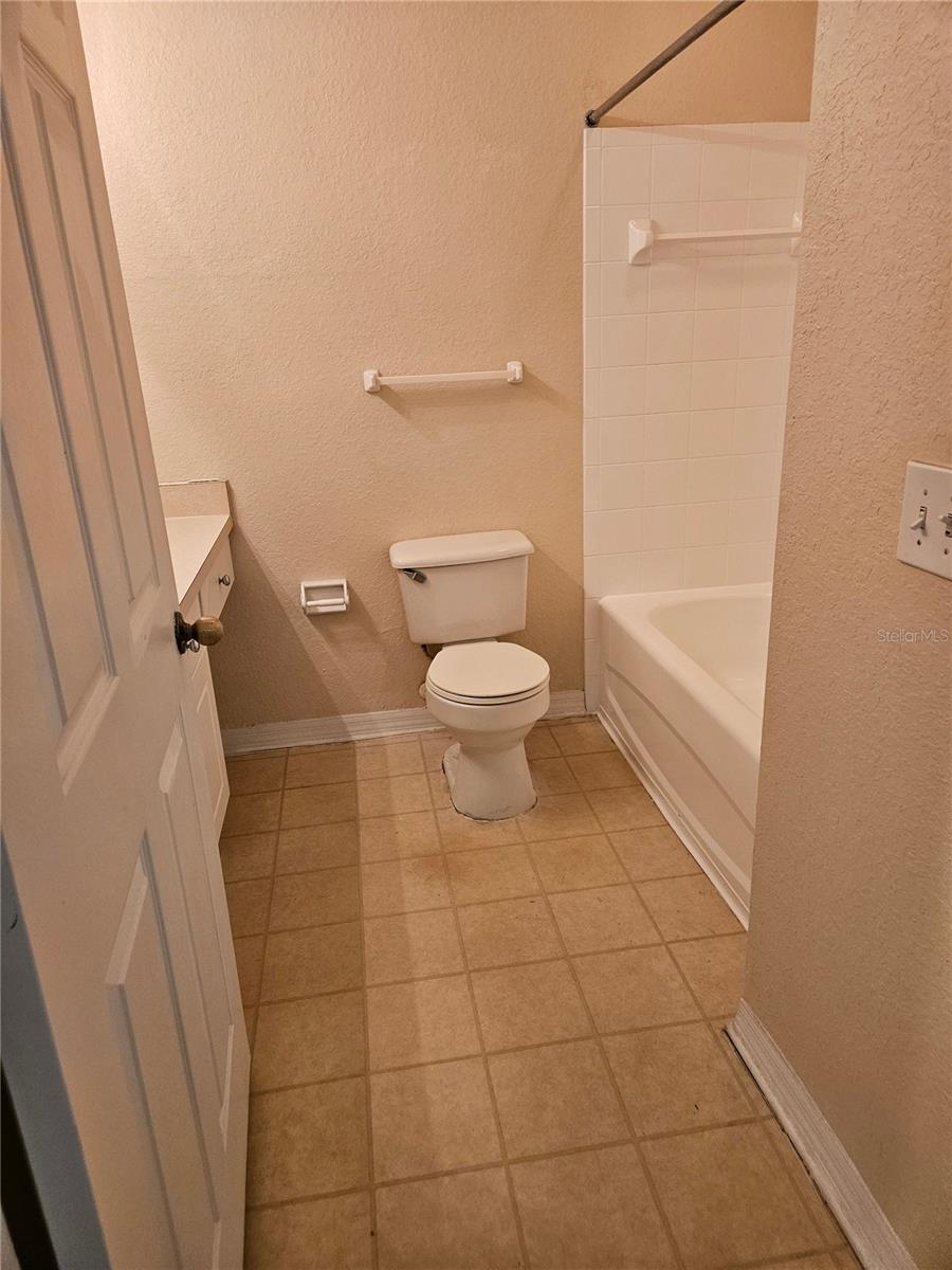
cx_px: 476
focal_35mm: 23
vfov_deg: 73.9
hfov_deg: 58.9
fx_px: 843
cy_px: 635
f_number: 1.8
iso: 200
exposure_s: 1/120
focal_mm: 5.4
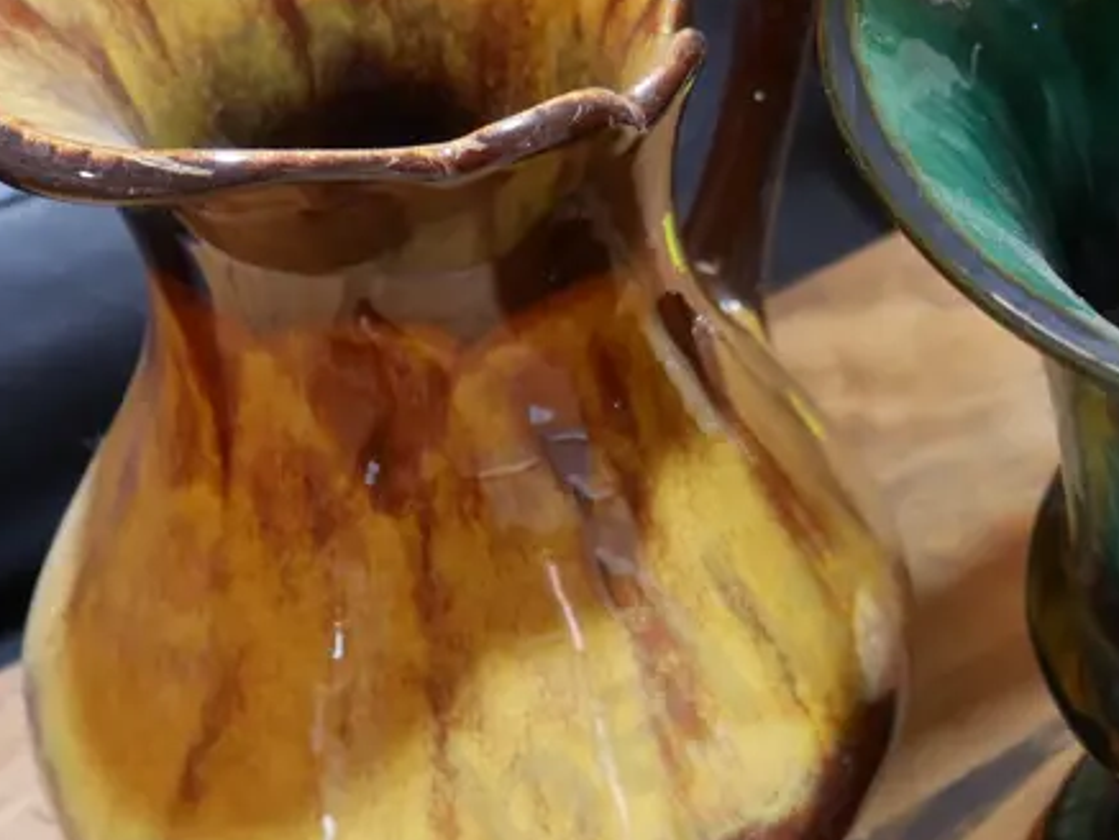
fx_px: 2878
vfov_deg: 16.6
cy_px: 424
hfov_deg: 21.4
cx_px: 1055
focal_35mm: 89
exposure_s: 1/60
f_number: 4.1
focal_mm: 19
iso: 640
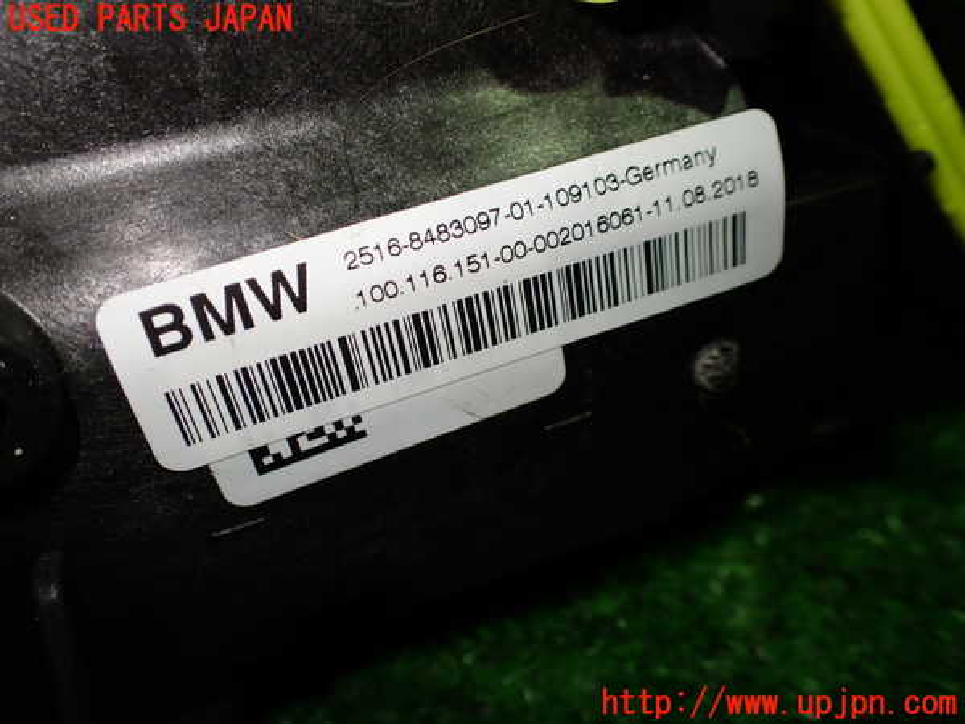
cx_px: 482
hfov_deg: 60.0
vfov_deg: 46.8
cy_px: 362
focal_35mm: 30
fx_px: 836
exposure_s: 1/125
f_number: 2.3
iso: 125
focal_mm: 5.4
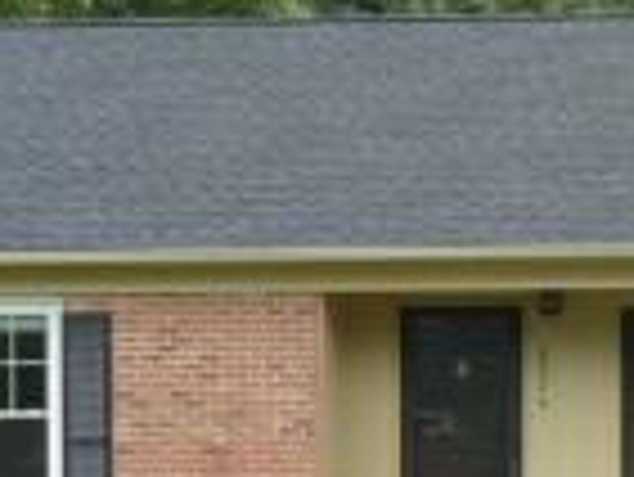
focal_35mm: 150
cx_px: 567
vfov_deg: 9.8
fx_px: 2750
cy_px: 567
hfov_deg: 13.0
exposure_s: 1/125
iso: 100
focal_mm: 5.9
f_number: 4
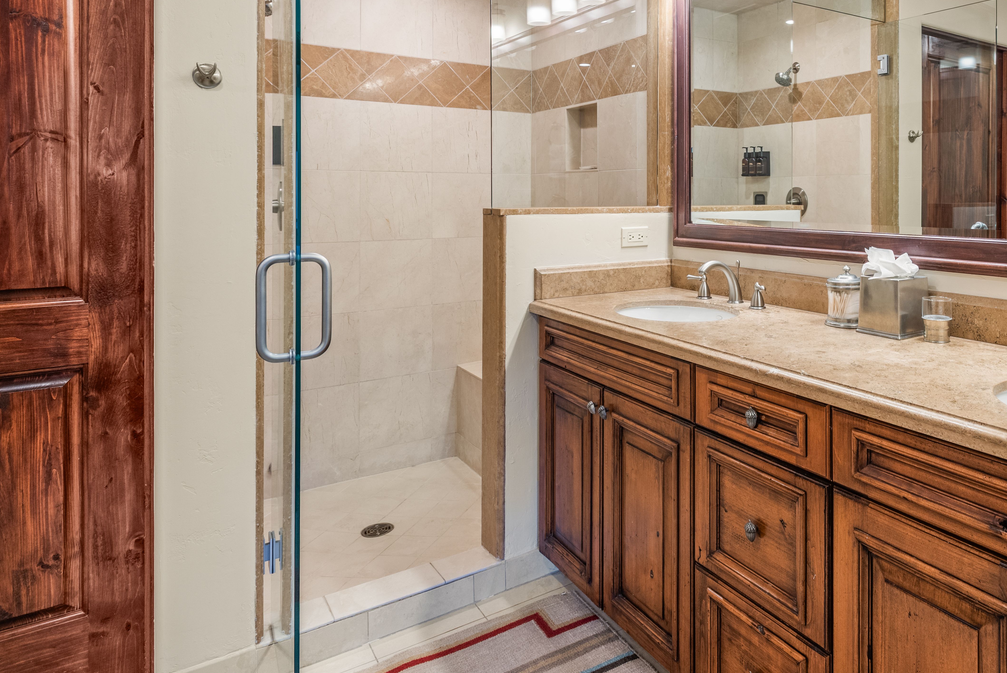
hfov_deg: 64.8
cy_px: 198
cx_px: 704
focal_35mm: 27
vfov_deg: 46.8
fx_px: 756
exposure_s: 1/3
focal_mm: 19
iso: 400
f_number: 11
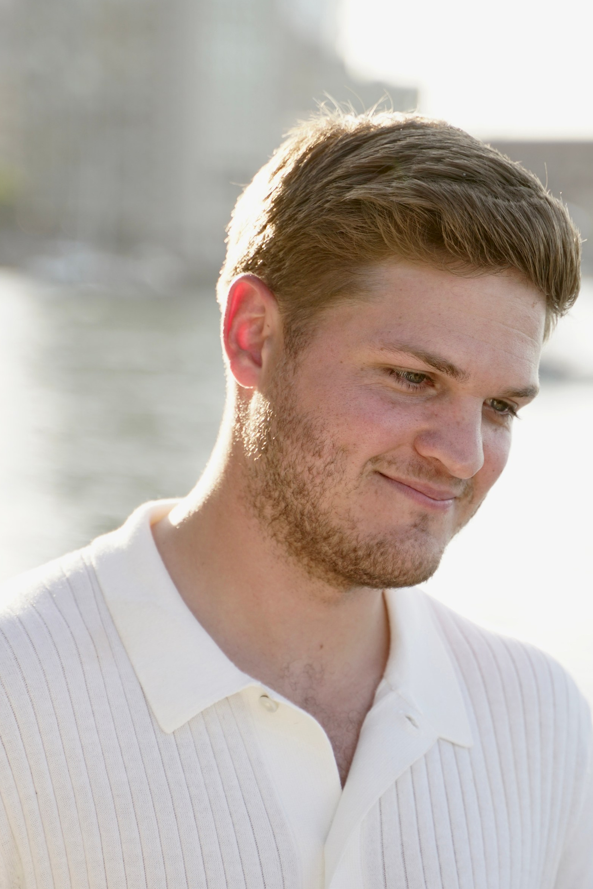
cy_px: 610
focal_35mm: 130
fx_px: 3210
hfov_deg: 10.6
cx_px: 353
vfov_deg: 15.7
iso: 100
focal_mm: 75
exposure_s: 1/400
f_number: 2.8
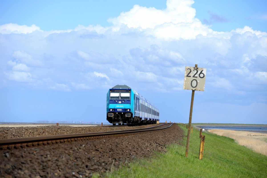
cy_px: 89
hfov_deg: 13.2
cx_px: 134
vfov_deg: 8.9
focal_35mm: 155
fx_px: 1149
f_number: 6.3
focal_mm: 155
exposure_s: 1/1600
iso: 200
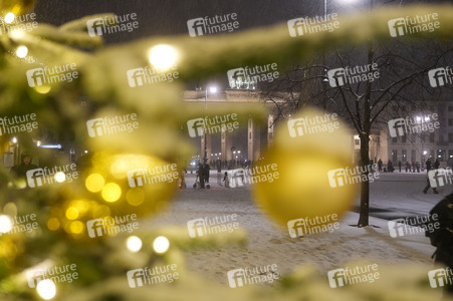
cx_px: 226
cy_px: 150
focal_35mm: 45
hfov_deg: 43.6
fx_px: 566
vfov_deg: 29.8
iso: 640
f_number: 2.2
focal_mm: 30
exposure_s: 1/50
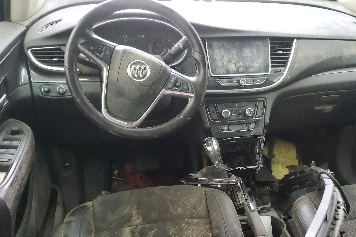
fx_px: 366
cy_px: 172
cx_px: 231
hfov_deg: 51.1
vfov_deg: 35.3
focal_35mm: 37
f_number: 1.5
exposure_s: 1/40
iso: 293
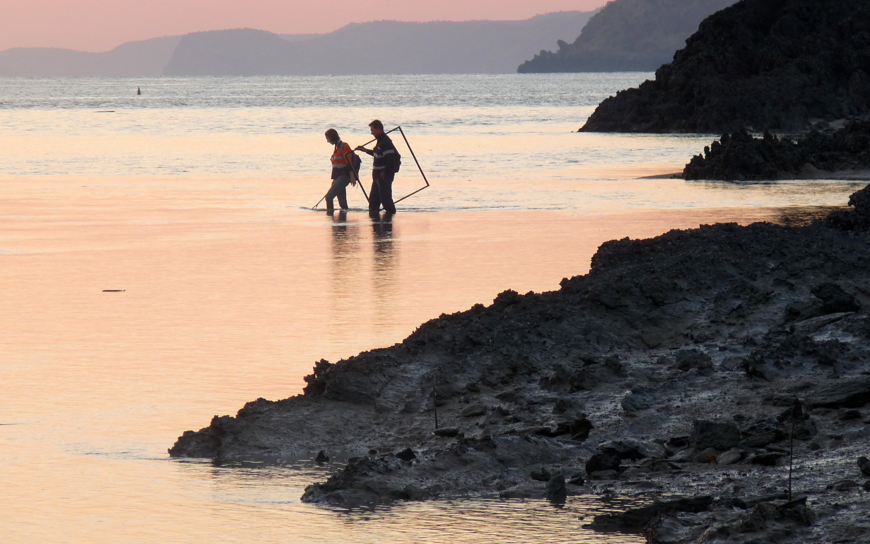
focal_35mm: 318
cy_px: 229
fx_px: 7540
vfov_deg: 4.1
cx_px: 435
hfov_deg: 6.6
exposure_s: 1/80
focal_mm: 44.7
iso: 100
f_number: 3.7
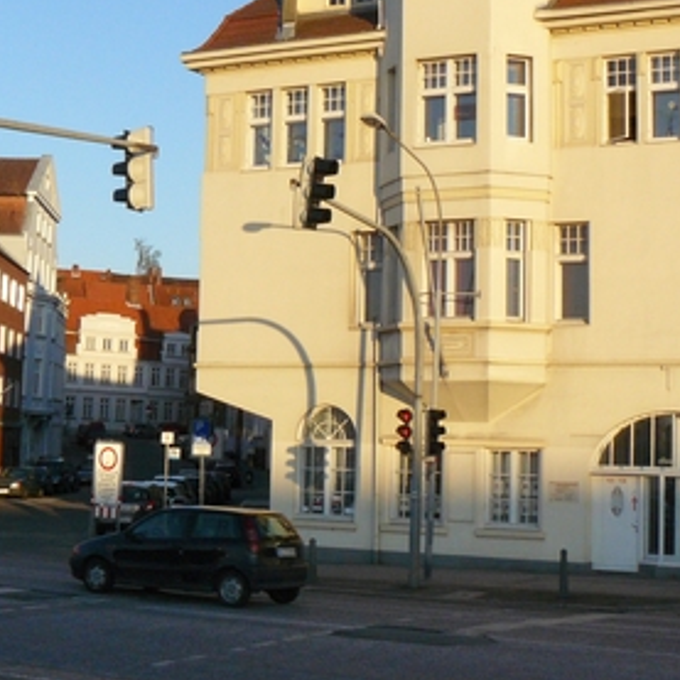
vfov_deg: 24.9
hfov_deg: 24.9
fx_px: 1534
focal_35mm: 69
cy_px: 238
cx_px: 218
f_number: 5.6
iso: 200
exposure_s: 1/320
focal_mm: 6
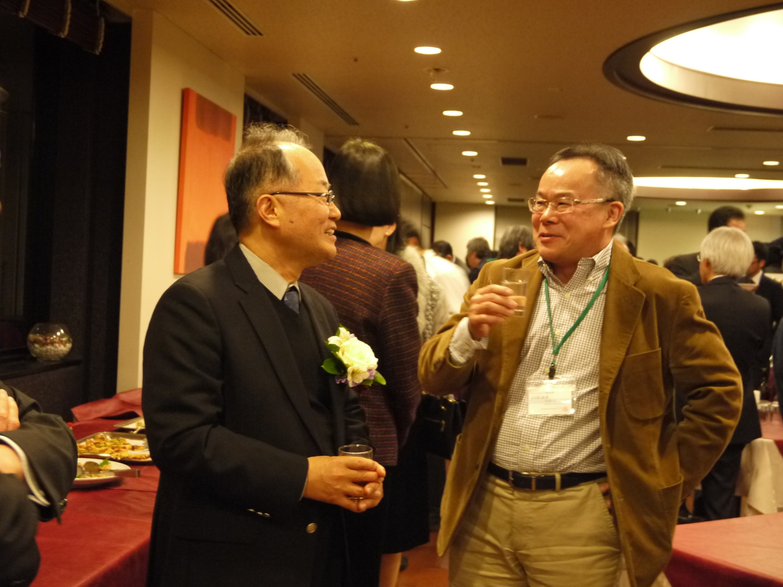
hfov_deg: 38.2
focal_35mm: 50
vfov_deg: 29.1
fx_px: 1131
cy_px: 294
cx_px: 392
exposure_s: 1/20
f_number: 4.9
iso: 800
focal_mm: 25
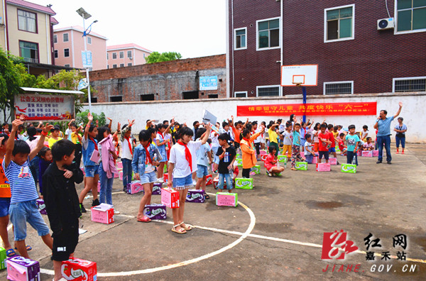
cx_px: 213
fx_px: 318
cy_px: 140
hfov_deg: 67.5
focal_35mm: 27
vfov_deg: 47.6
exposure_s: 1/500
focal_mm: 18
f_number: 11
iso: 400
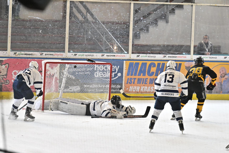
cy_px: 76
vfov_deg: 4.6
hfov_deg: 6.9
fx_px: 1908
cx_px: 114
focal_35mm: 300
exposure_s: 1/800
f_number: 2.8
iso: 3200
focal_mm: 200
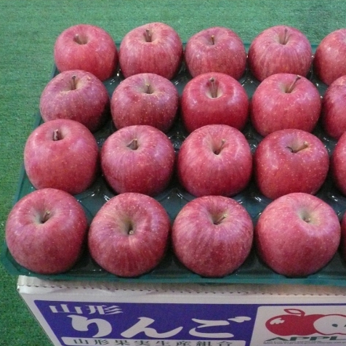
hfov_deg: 38.2
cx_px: 204
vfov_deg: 38.3
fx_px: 498
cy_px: 174
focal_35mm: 44
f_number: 3.1
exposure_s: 1/15
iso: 800
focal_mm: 6.1
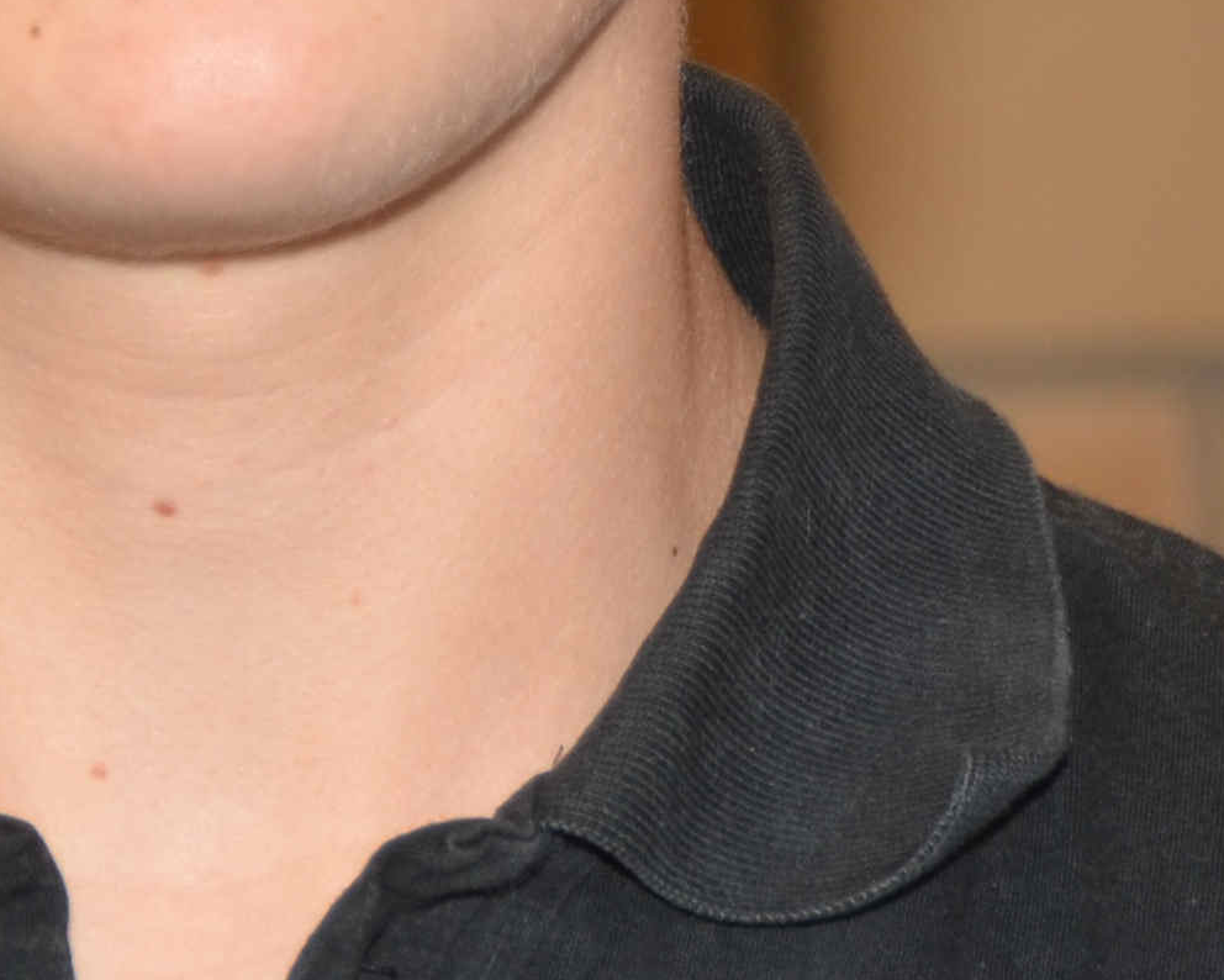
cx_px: 381
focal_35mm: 523
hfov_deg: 3.7
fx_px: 18962
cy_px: -174
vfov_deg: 3.0
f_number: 5
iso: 200
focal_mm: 75
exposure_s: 1/60
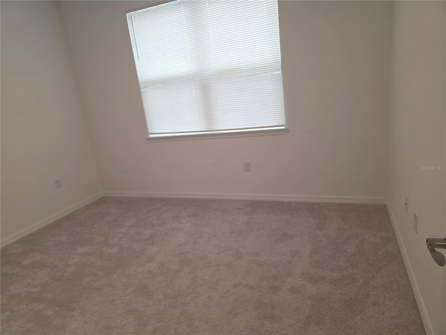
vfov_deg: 58.9
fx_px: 296
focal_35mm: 23
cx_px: 223
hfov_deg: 73.9
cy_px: 168
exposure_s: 1/60
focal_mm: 6.3
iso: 100
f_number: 1.7
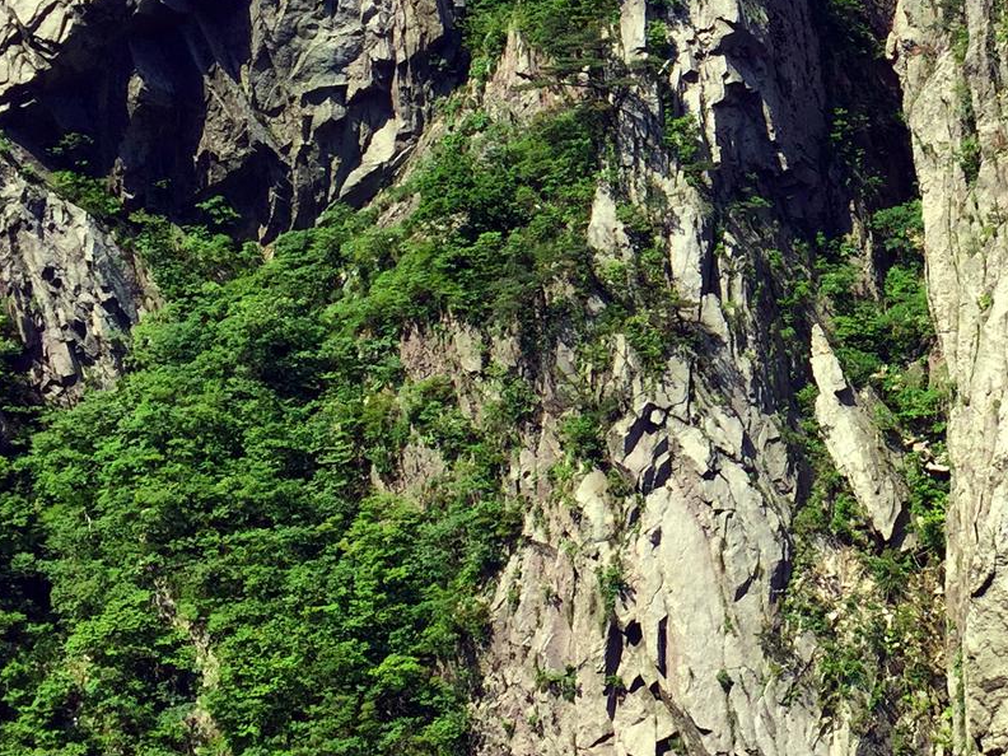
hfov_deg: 25.0
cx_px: 949
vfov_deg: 19.5
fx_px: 2184
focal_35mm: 75
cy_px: 187
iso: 32
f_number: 2.2
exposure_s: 1/1041
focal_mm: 4.15
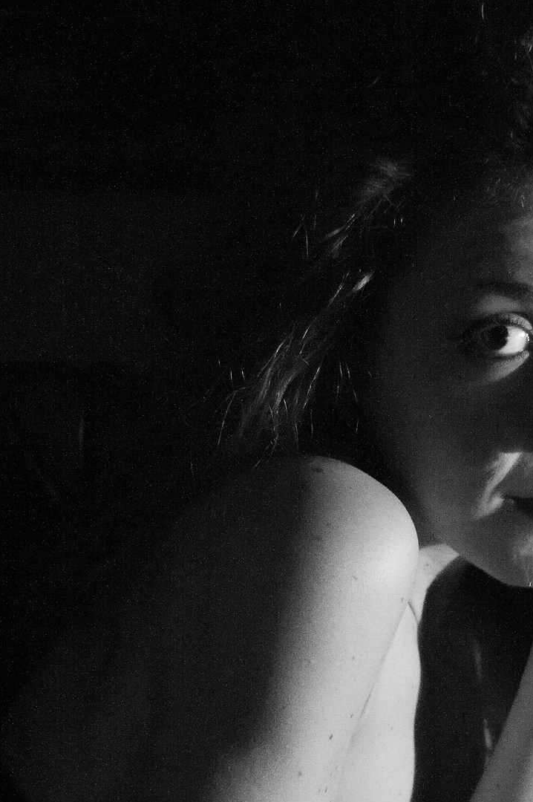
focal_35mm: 80
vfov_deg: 24.1
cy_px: 837
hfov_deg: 17.0
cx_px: 386
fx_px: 1780
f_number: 4.5
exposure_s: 1/60
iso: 400
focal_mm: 24
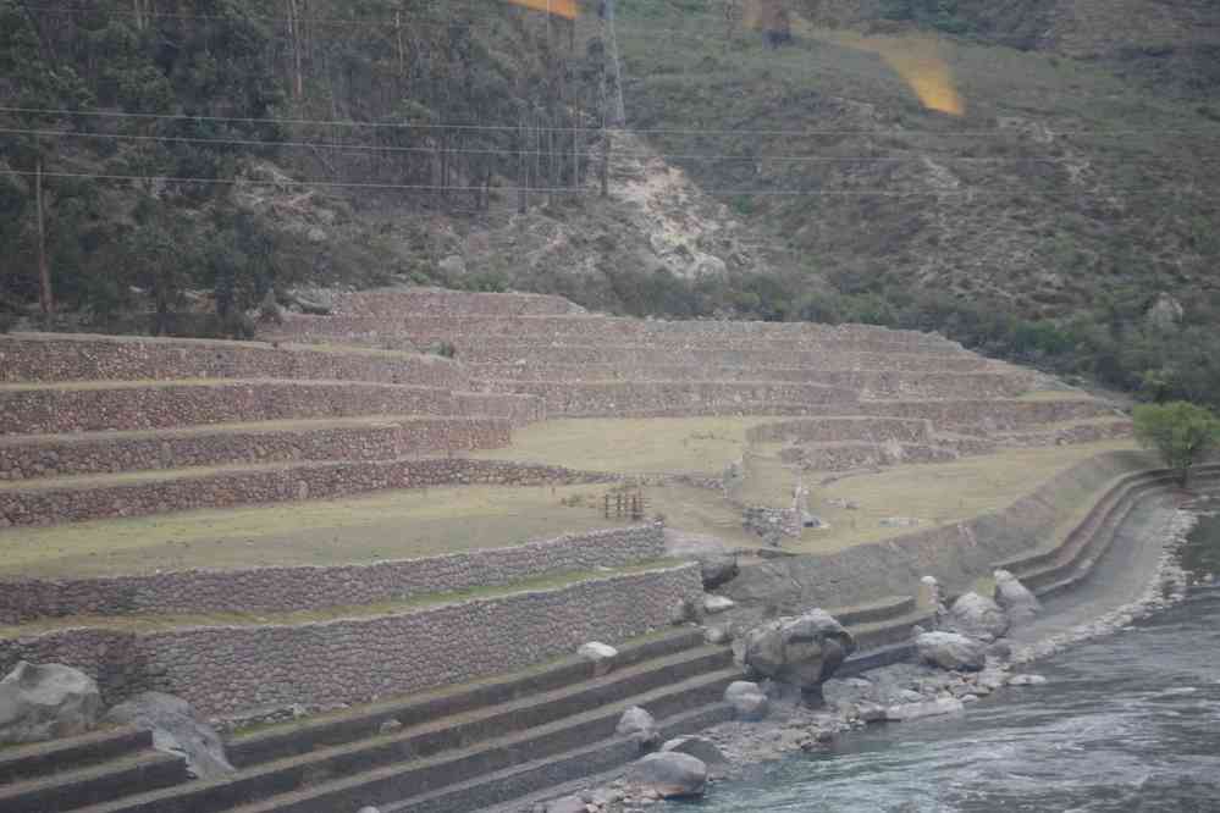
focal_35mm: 75
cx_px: 610
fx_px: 2541
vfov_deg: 18.2
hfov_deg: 27.0
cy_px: 406
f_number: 5.6
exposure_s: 1/40
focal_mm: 50
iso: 3200
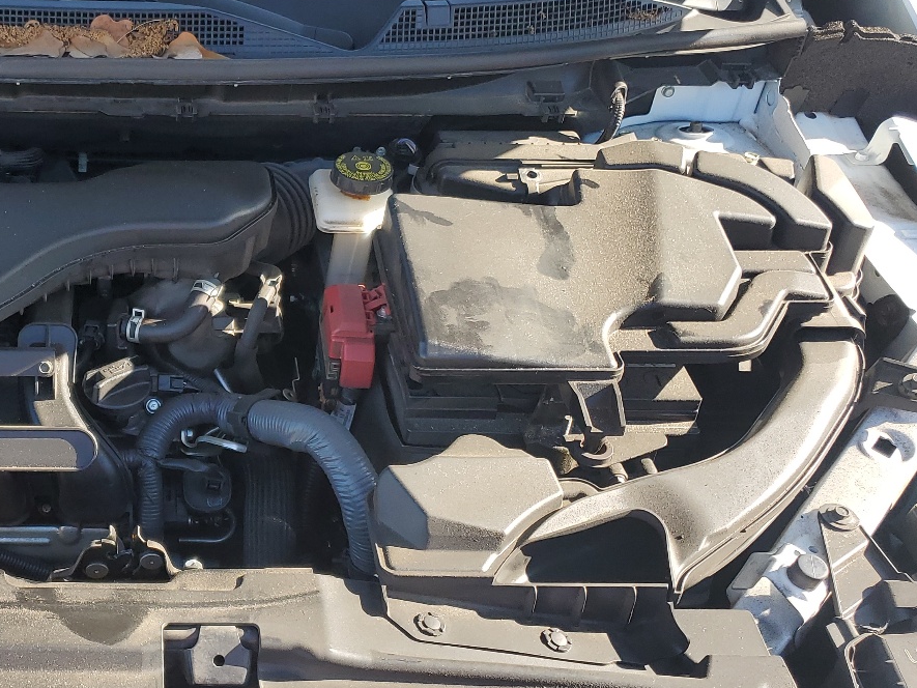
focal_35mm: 47
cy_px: 374
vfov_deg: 30.9
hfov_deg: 38.0
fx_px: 1245
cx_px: 109
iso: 50
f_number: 1.5
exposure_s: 1/455
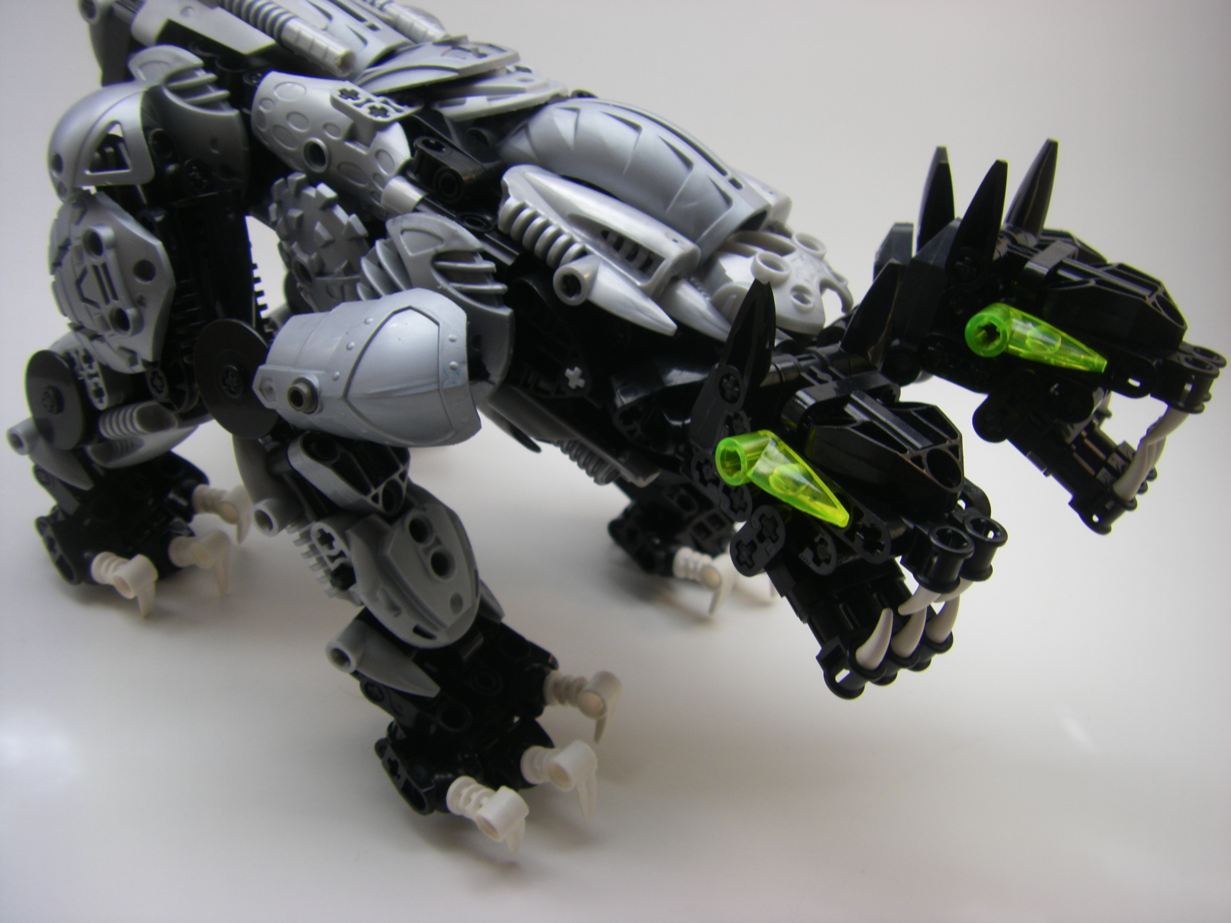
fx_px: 1351
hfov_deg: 49.0
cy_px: 462
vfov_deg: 37.7
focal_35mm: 38
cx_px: 616
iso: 64
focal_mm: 6.3
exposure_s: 1/50
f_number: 3.5
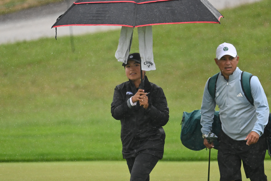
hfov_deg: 3.4
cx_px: 136
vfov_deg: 2.3
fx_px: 4516
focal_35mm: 600
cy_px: 90
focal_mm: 400
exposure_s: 1/4000
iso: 2500
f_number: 5.6
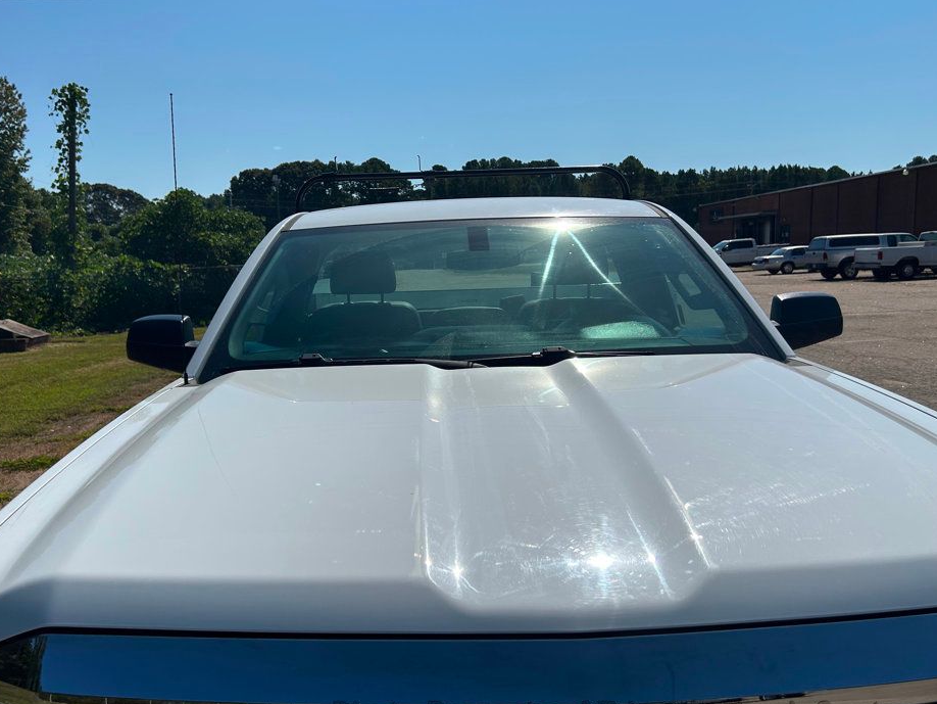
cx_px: 443
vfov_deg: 48.2
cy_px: 357
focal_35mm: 29
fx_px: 785
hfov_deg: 61.6
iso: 50
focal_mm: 5.7
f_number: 1.5
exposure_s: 1/12658
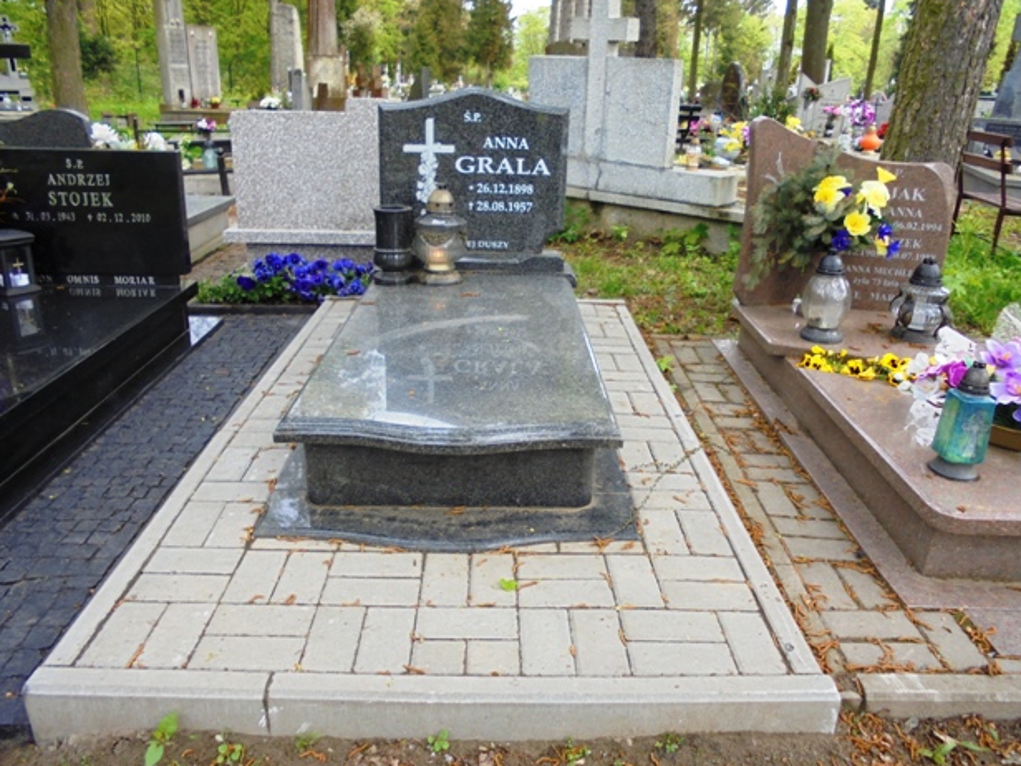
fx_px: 796
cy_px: 376
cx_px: 524
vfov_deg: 51.4
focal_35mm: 27
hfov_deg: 65.3
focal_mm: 4.6
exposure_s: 1/60
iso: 100
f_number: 3.5
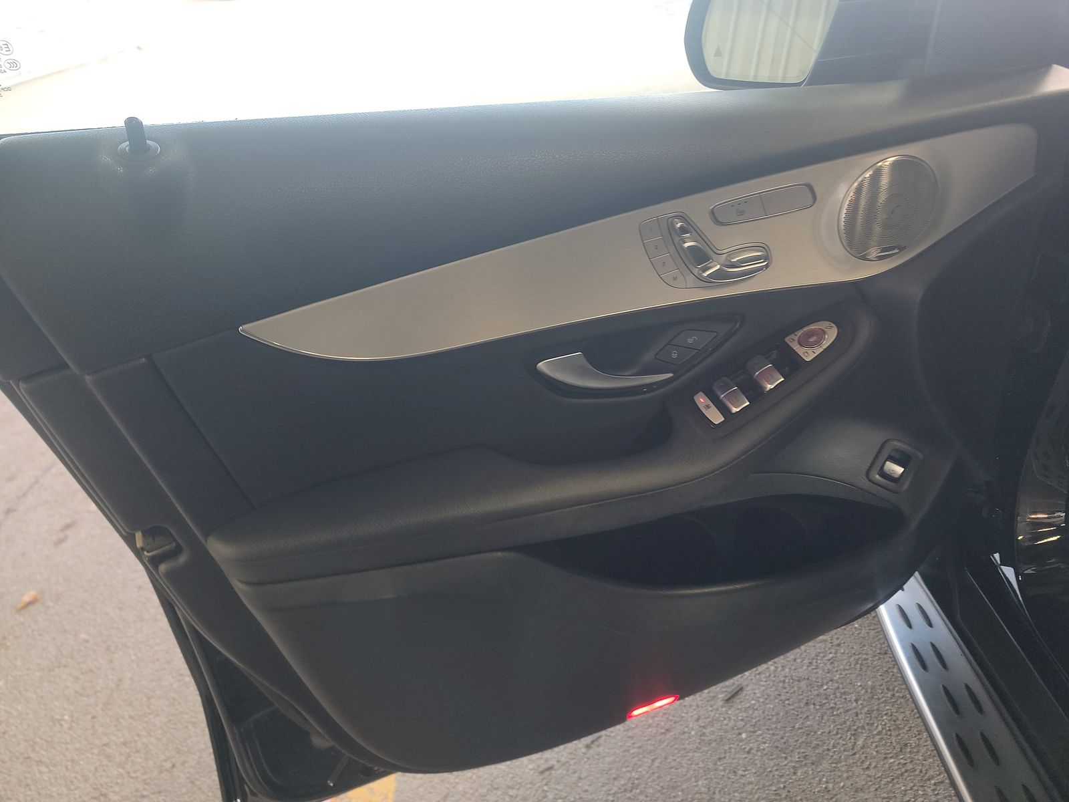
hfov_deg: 71.6
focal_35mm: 24
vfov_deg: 56.8
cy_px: 401
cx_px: 534
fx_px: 741
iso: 203
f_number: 1.8
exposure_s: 1/59
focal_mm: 6.7
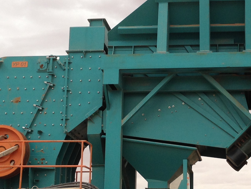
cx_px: 179
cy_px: 96
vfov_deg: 16.1
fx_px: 667
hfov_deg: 21.2
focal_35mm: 92
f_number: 2.4
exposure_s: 1/1323
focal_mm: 4.12
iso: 50
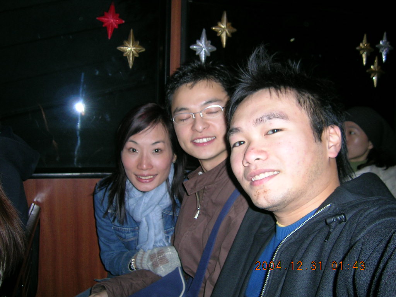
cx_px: 198
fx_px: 400
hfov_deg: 52.6
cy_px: 148
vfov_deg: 40.7
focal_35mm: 35
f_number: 2.8
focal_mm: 5.4
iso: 51
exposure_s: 1/60.1
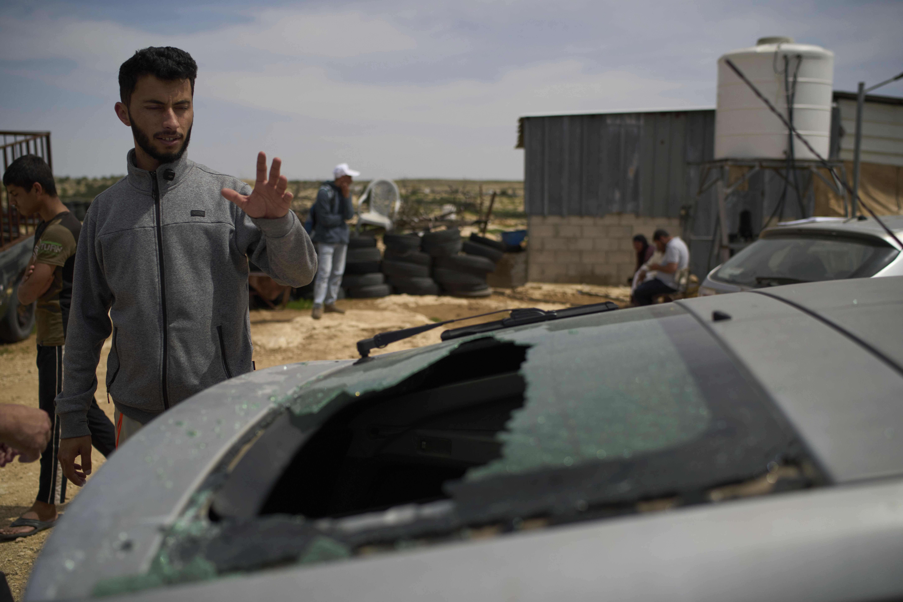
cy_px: 301
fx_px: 878
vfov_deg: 37.9
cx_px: 452
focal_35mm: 35
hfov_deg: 54.4
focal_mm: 35
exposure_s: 1/32000
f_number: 2.2
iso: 500
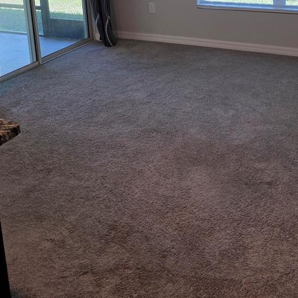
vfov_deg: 33.9
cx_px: 192
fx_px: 438
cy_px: -8
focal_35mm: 45
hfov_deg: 37.3
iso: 100
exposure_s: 1/120
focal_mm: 6.3
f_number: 1.7
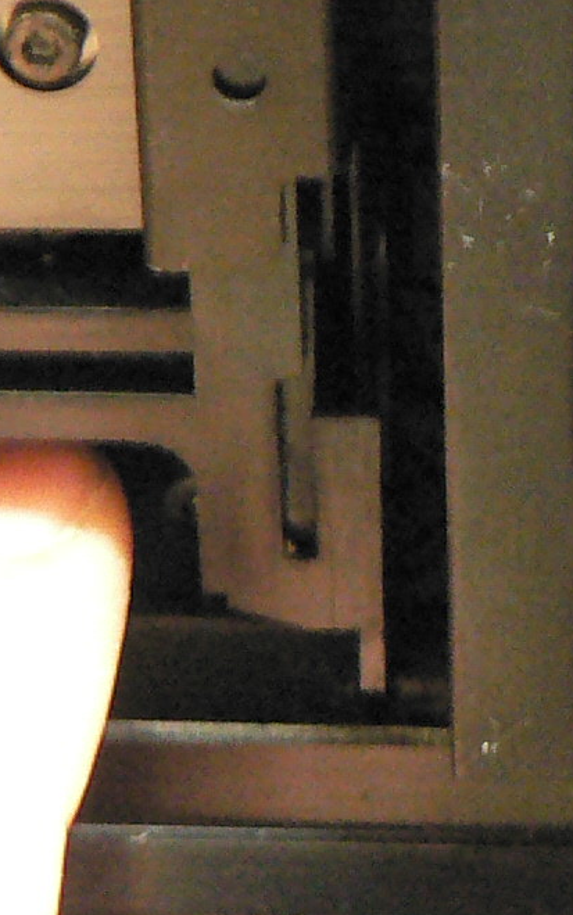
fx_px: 3695
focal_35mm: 148
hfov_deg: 8.9
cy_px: 220
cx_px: 415
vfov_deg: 14.1
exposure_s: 1/4
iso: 400
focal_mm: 6
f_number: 2.8
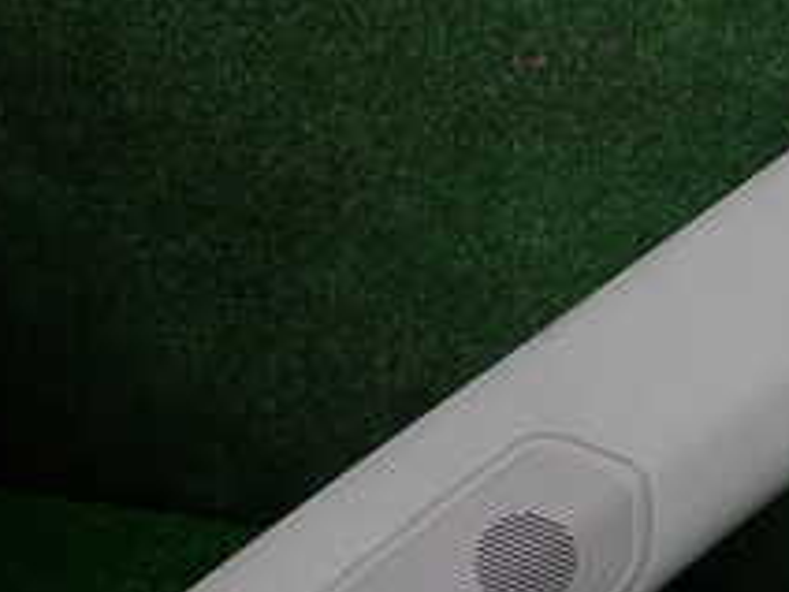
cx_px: 767
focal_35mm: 85
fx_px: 1937
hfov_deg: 22.3
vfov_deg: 17.3
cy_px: 387
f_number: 2.3
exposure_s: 1/100
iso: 100
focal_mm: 5.4
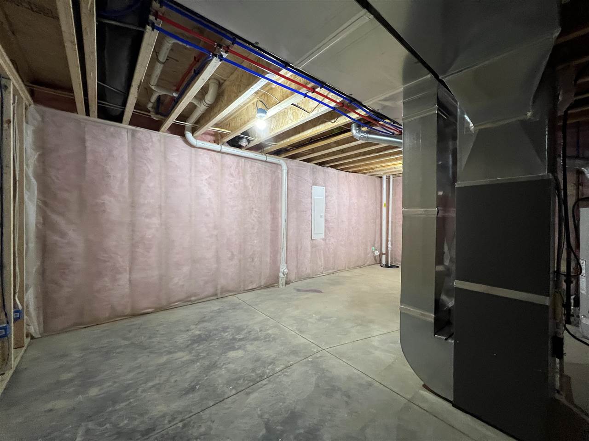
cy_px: 220
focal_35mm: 13
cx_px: 294
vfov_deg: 89.9
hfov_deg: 106.2
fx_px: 221
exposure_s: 1/60
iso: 500
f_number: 1.8
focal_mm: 1.57
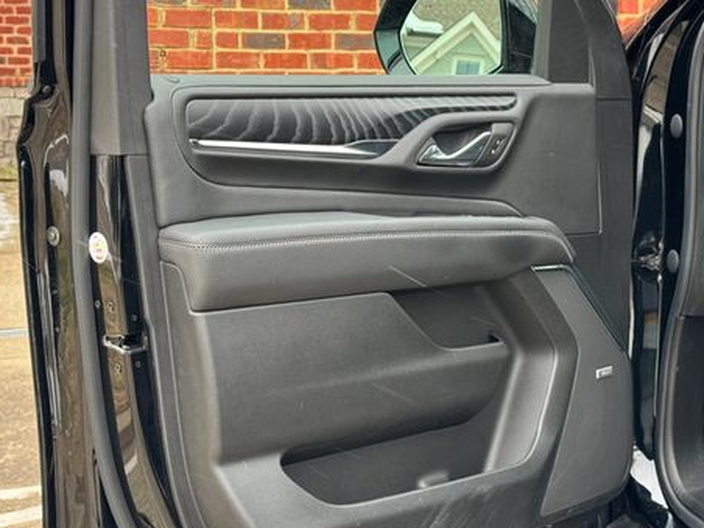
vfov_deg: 21.6
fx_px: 1383
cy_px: 224
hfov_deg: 28.5
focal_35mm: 68
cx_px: 407
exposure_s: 1/78
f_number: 1.78
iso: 100
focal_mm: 6.76
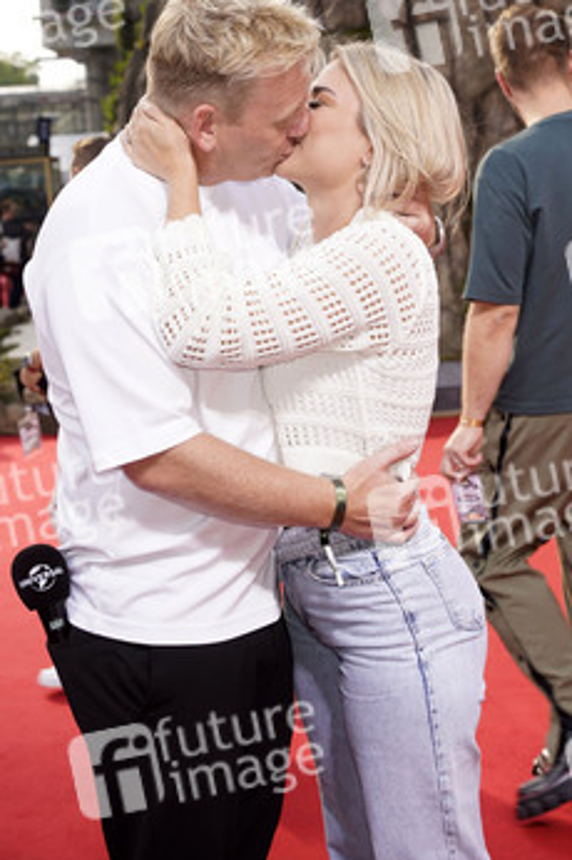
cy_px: 388
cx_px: 269
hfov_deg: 22.9
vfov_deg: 33.9
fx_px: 1409
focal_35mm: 59
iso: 100
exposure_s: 1/160
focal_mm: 51
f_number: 5.6
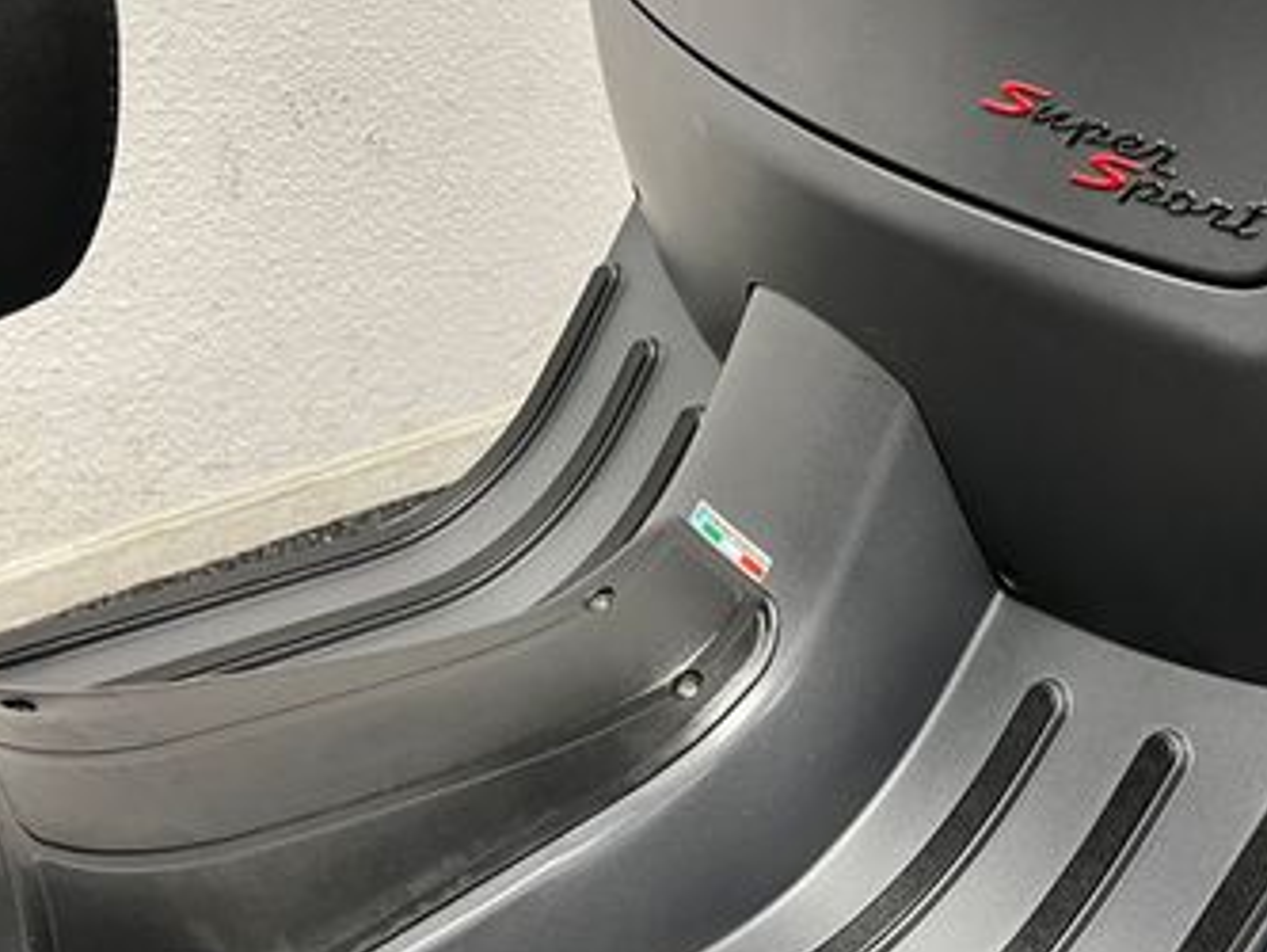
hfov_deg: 38.0
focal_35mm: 50
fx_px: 1831
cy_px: 449
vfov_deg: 29.1
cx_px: 772
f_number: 1.6
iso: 200
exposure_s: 1/50
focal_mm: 5.1
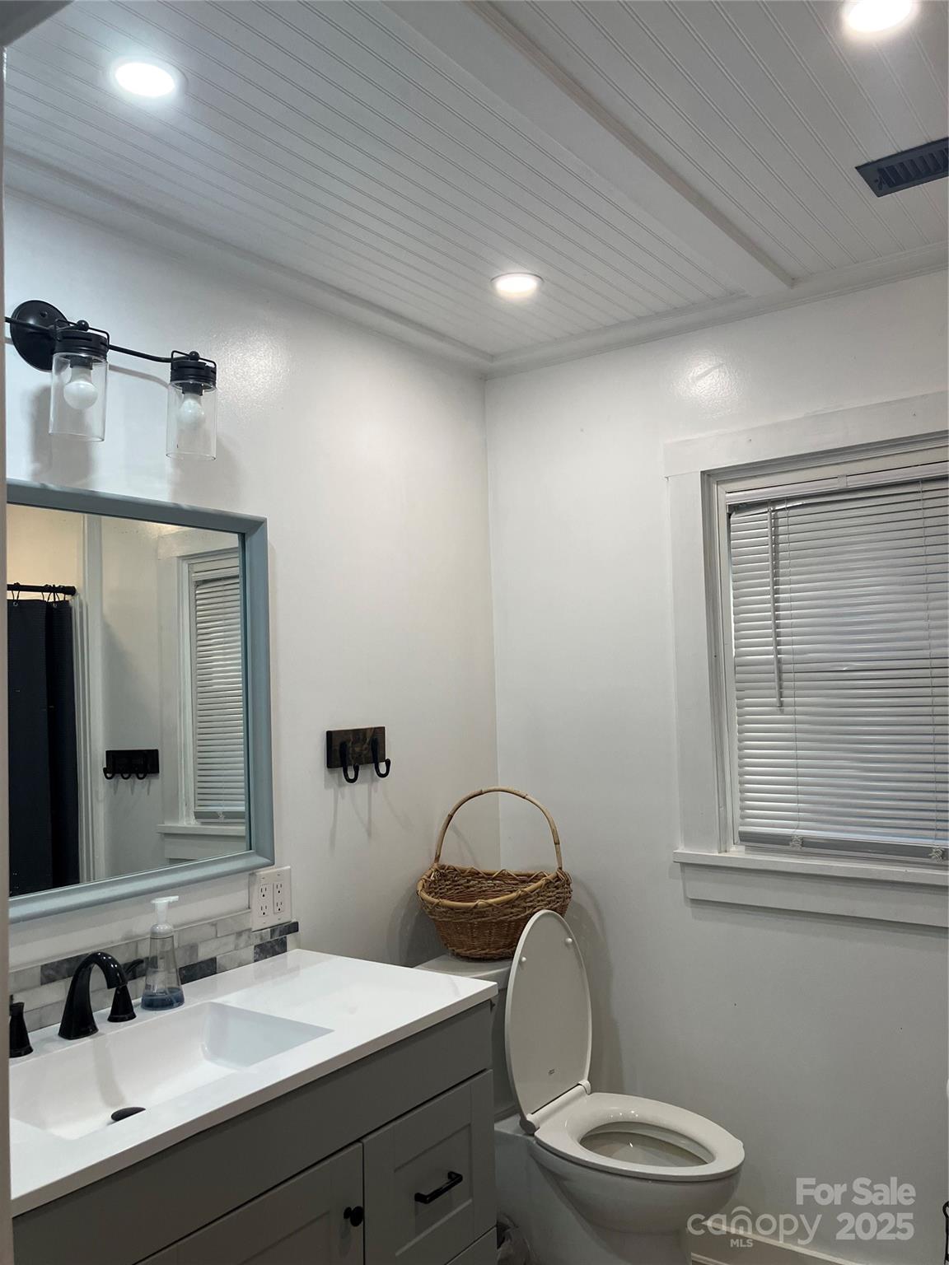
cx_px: 474
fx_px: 1023
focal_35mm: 28
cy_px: 632
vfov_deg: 63.4
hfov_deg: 49.7
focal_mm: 3.99
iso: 80
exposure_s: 1/120
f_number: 1.8
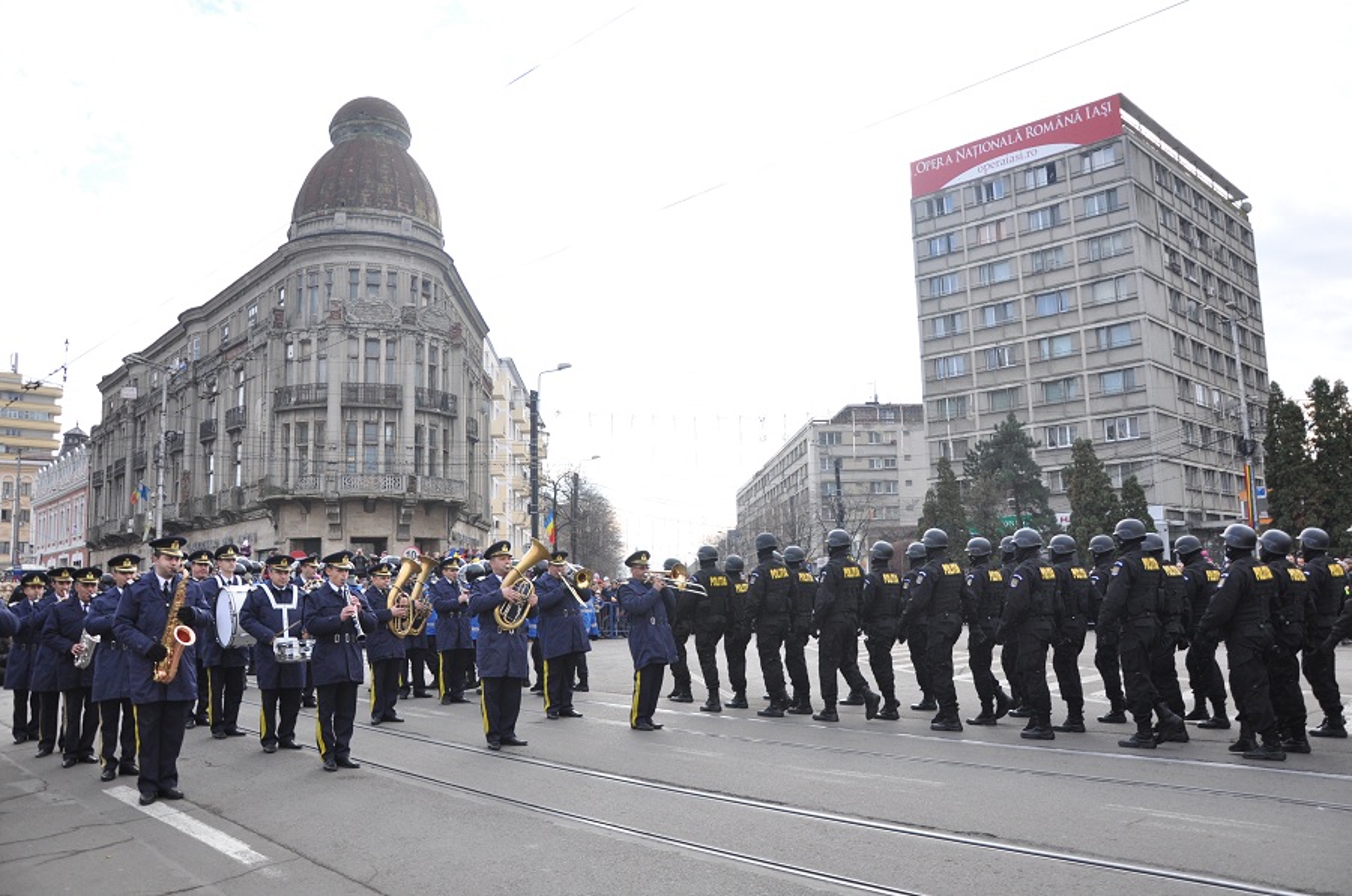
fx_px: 1012
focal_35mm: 27
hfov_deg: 67.5
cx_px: 676
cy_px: 448
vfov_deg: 47.8
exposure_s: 1/800
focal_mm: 18
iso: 500
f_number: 8
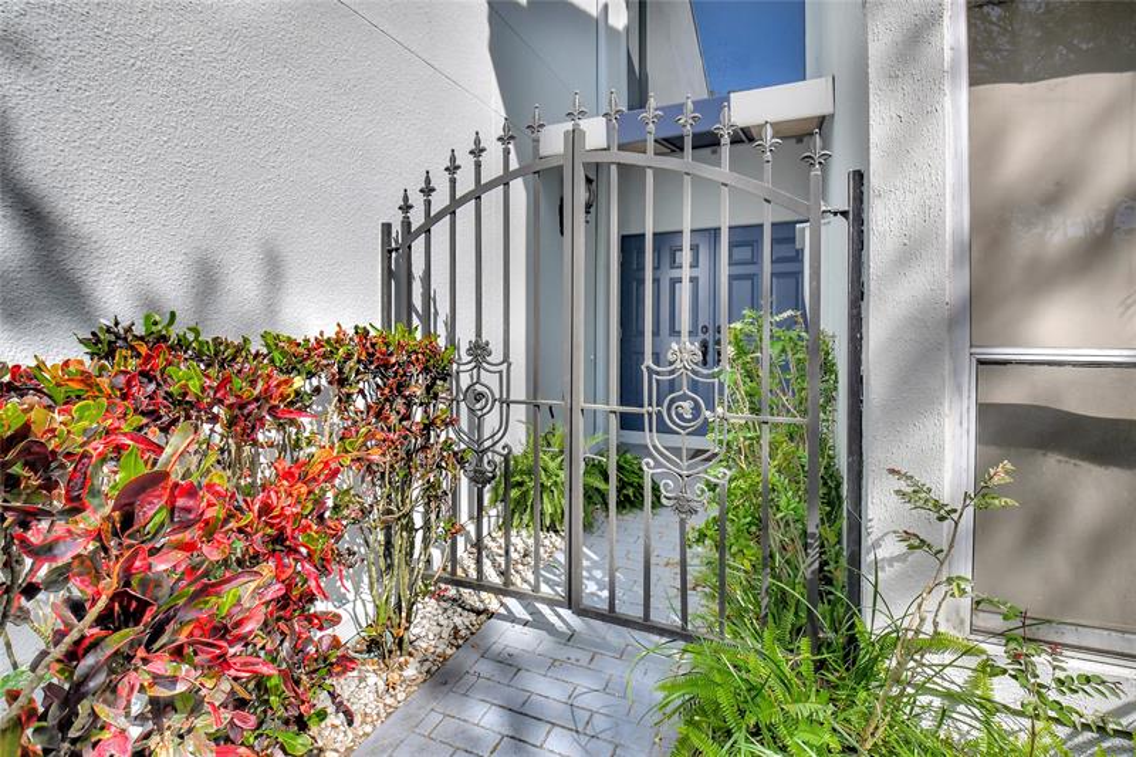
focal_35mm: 15
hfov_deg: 100.4
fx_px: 473
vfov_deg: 77.3
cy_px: 378
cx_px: 568
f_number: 8
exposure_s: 1/1600
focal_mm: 10
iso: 640
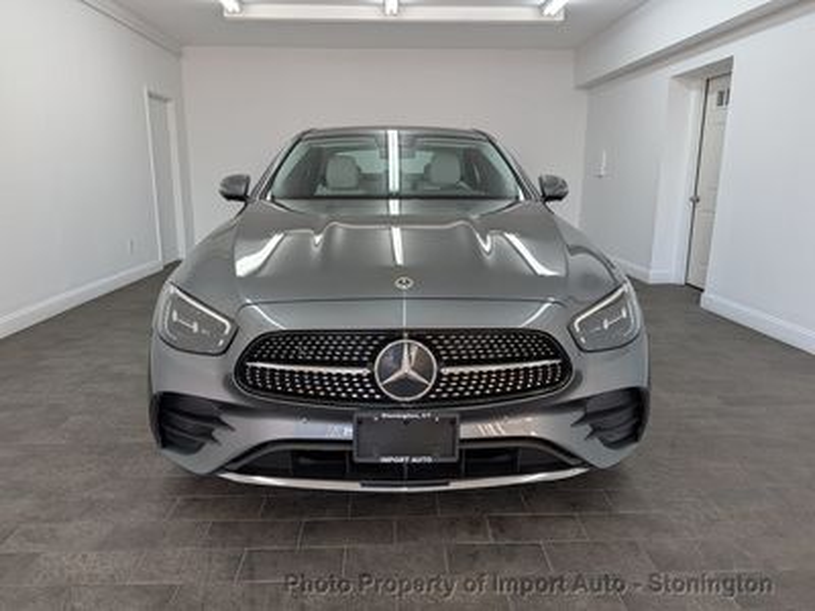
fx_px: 565
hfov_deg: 71.6
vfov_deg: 56.8
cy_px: 306
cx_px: 408
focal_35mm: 24
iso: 61
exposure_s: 1/120
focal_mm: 6.9
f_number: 1.68
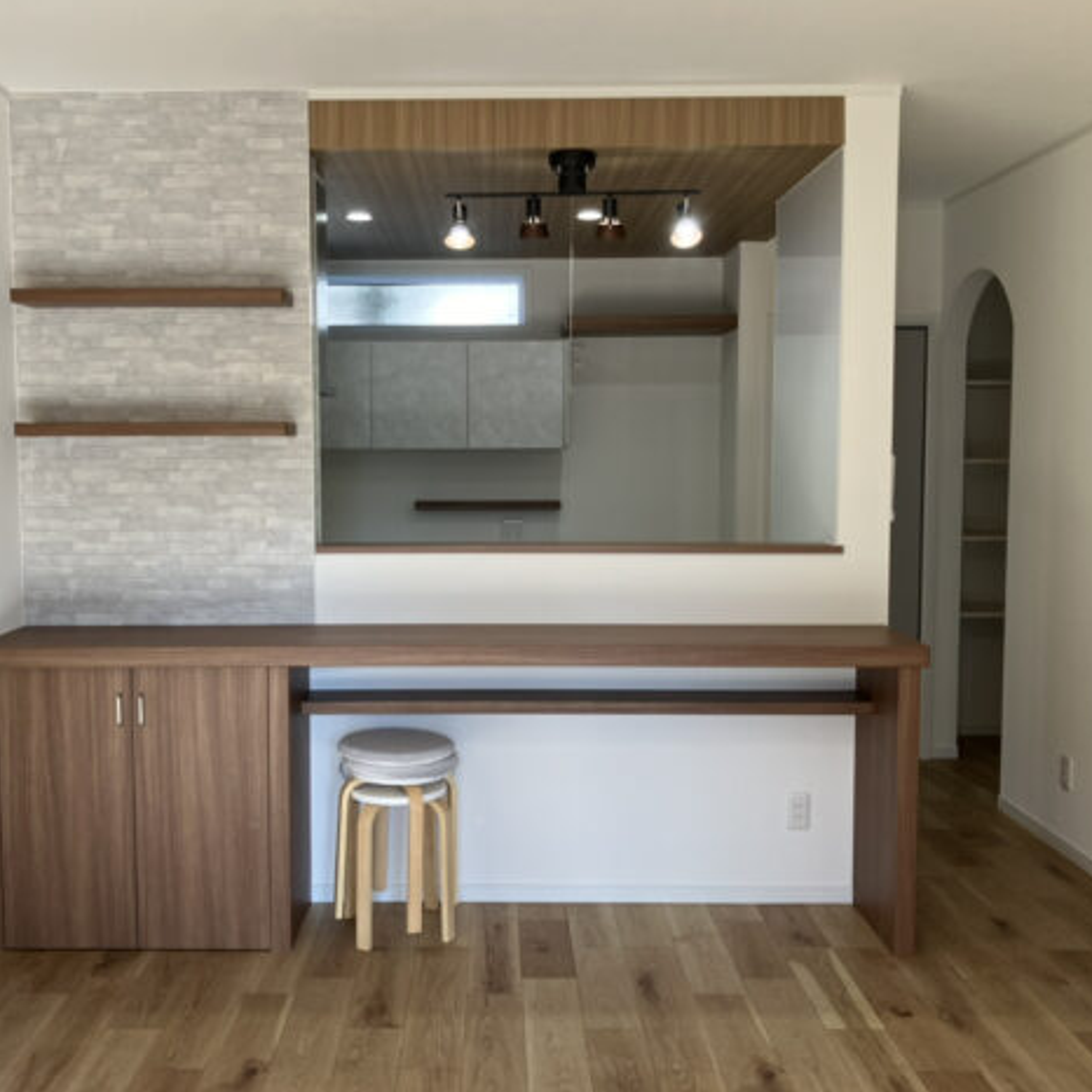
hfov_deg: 48.4
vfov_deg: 48.5
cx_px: 485
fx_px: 1213
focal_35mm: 34
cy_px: 551
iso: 32
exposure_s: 1/100
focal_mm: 3.99
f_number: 1.8
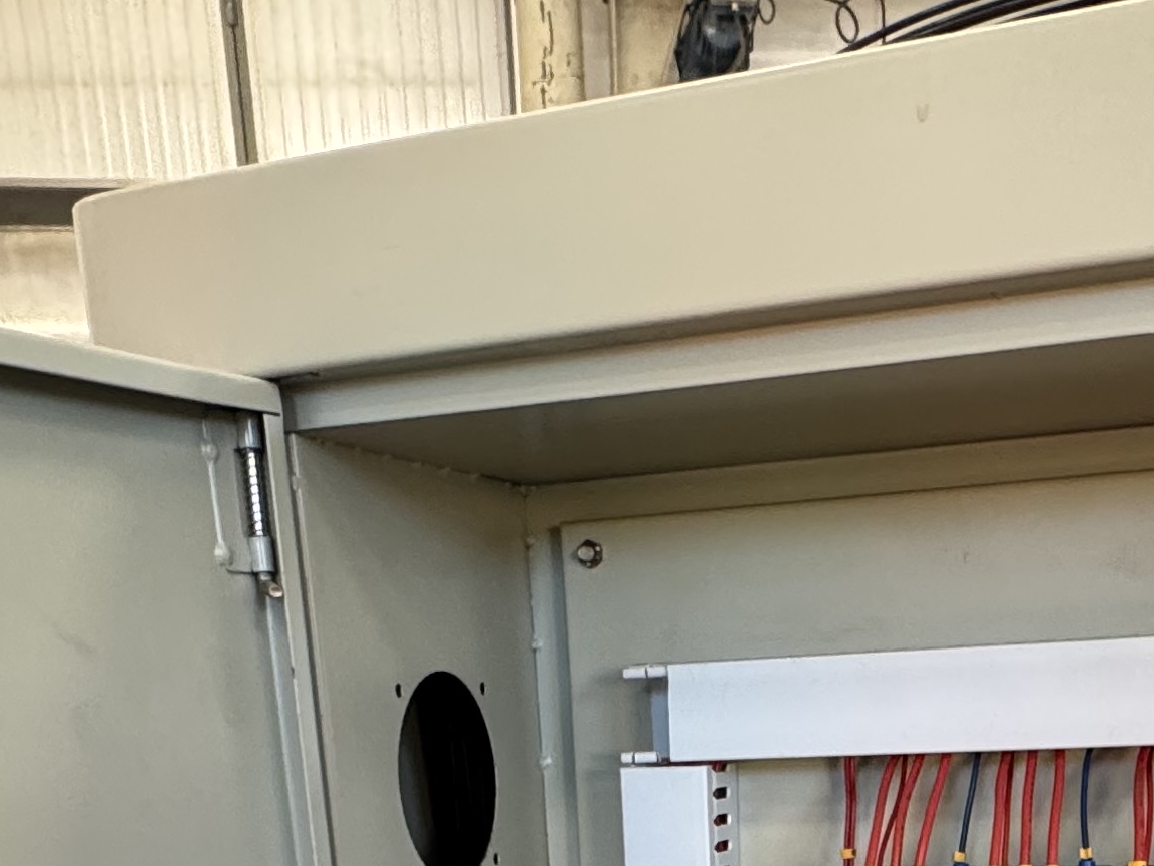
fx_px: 1634
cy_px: 1255
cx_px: 677
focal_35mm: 49
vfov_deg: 24.1
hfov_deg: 38.8
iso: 250
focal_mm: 2.22
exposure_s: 1/50
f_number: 2.2
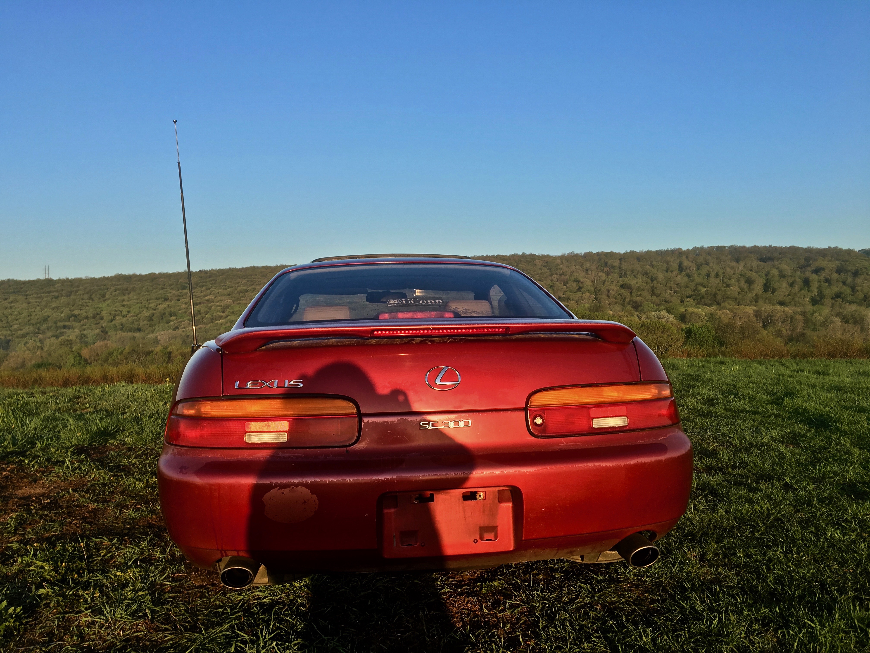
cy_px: 326
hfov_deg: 61.7
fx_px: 729
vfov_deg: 48.2
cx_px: 435
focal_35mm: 29
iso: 25
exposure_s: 1/490
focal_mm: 4.15
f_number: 2.2
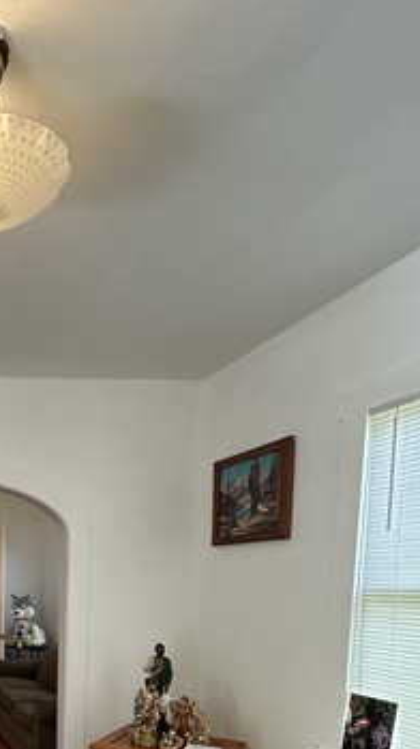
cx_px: -75
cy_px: 646
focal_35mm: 28
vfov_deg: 59.8
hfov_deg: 34.0
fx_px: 555
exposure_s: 1/60
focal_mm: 2.22
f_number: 2.2
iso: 160
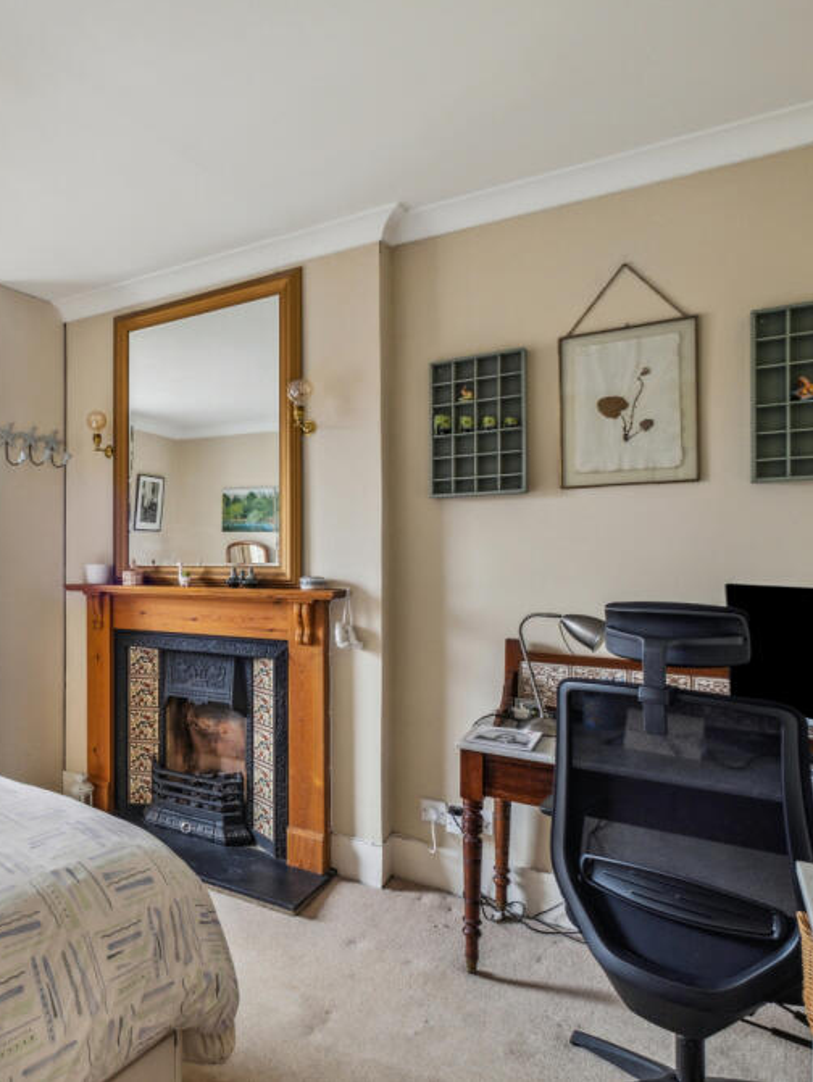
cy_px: 533
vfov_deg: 76.4
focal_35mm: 22
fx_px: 688
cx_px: 53
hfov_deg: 52.2
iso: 640
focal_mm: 10
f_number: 8
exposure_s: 1/15
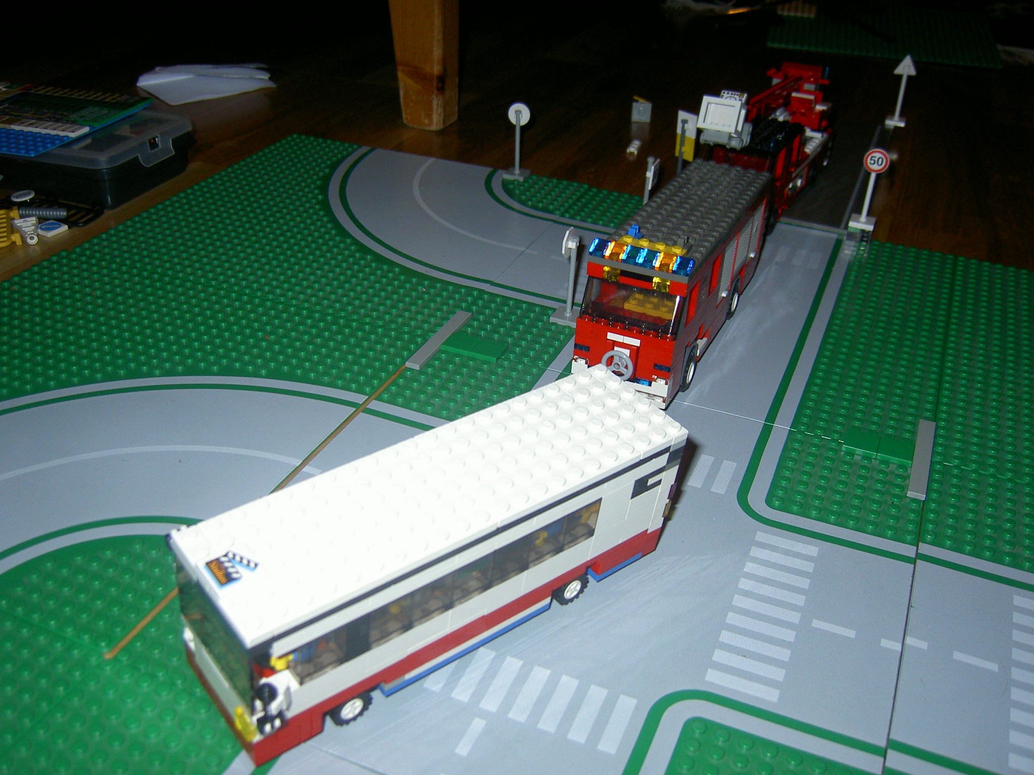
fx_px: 1016
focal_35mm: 34
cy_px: 388
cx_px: 517
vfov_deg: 41.8
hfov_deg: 54.0
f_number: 2.8
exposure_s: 1/60
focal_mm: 5.6
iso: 100
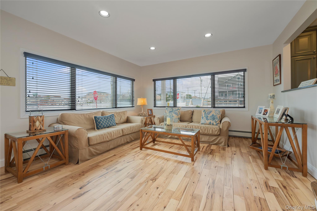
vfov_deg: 81.1
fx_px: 123
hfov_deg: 104.3
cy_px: 106
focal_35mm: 14
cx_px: 158
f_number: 4.5
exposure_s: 1/50
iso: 320
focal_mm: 14
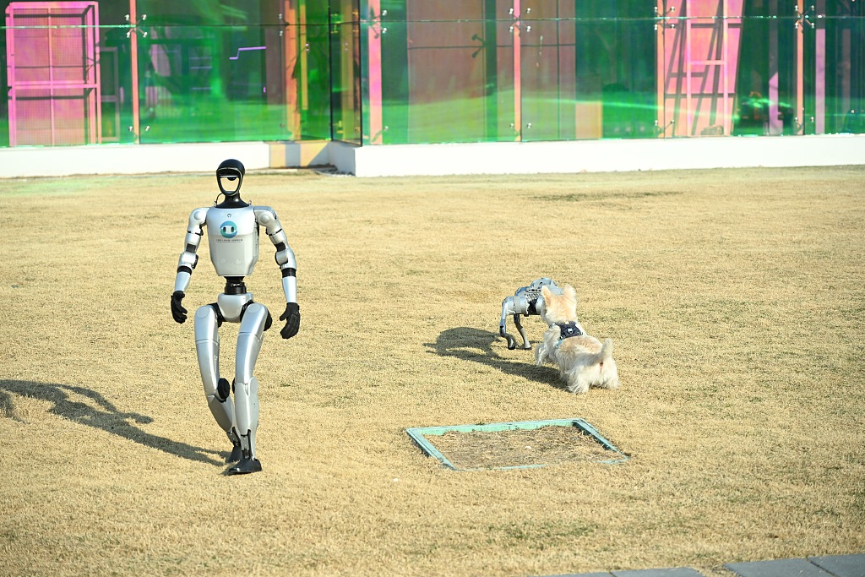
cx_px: 432
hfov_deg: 23.6
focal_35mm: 86
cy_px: 288
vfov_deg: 15.9
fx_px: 2067
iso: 100
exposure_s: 1/640
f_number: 4
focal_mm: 86
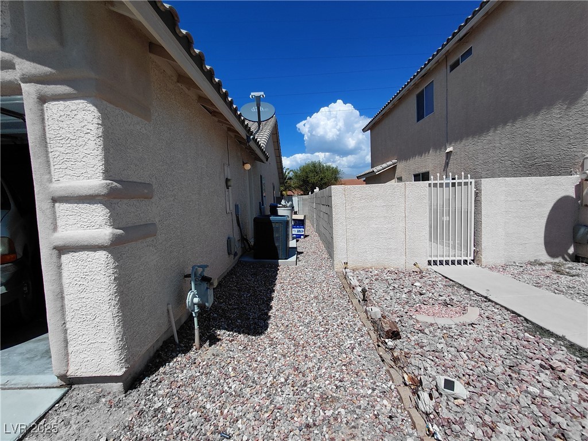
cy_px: 220
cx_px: 294
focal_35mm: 16
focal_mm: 1.64
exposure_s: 1/3786
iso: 40
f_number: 2.2
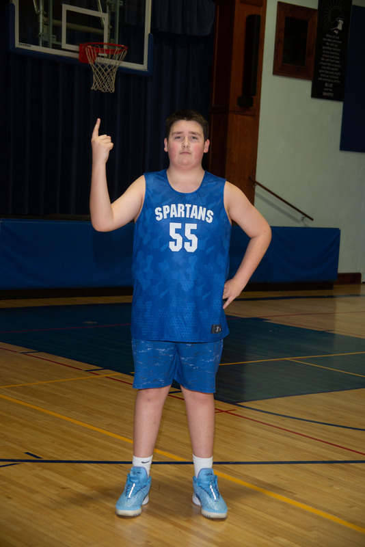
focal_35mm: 68
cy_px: 274
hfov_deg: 20.0
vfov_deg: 29.6
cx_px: 182
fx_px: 1033
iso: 800
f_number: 7.1
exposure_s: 1/60
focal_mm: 68
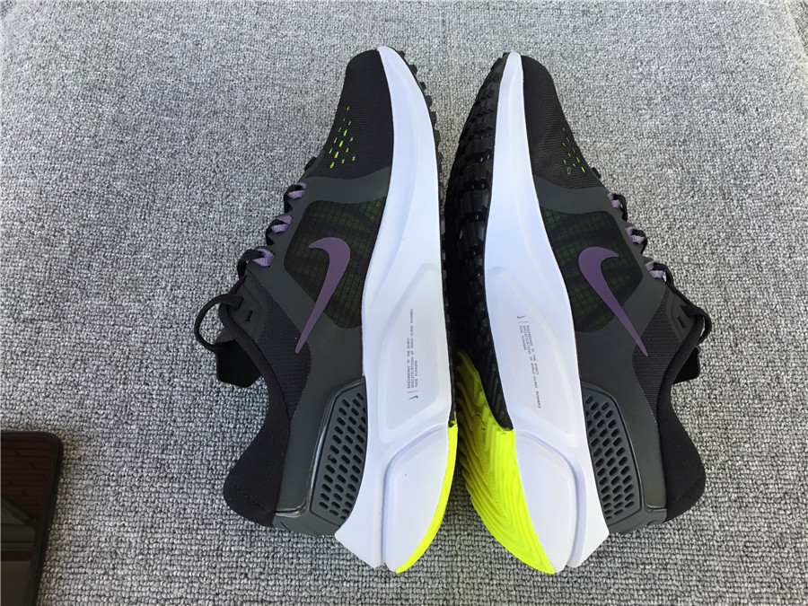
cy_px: 303
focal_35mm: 31
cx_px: 404
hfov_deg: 58.4
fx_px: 724
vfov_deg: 45.4
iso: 25
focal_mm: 3.3
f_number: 2.4
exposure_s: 1/100
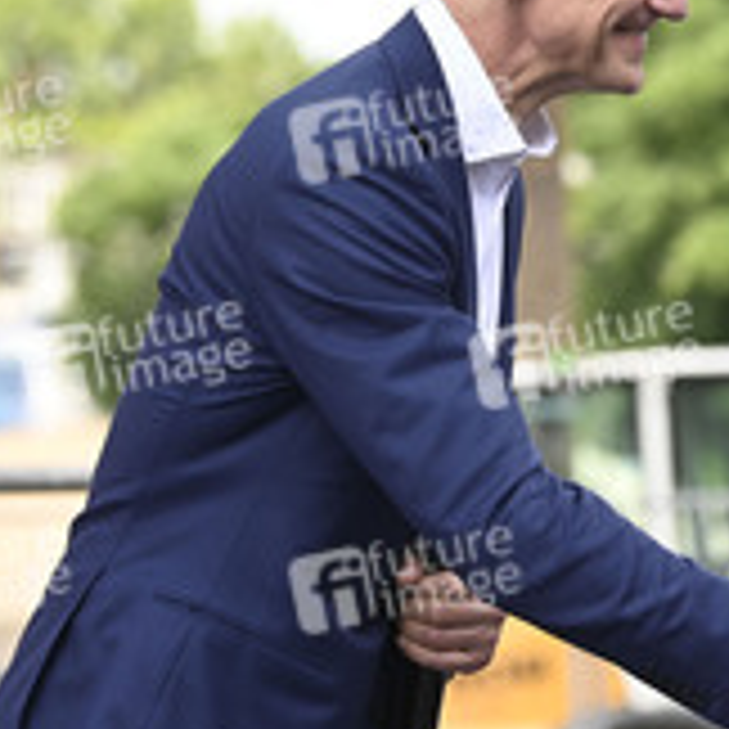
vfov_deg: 6.2
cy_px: 243
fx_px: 6767
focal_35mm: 284
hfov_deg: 6.1
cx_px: 916
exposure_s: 1/1000
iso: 400
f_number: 4.5
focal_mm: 120
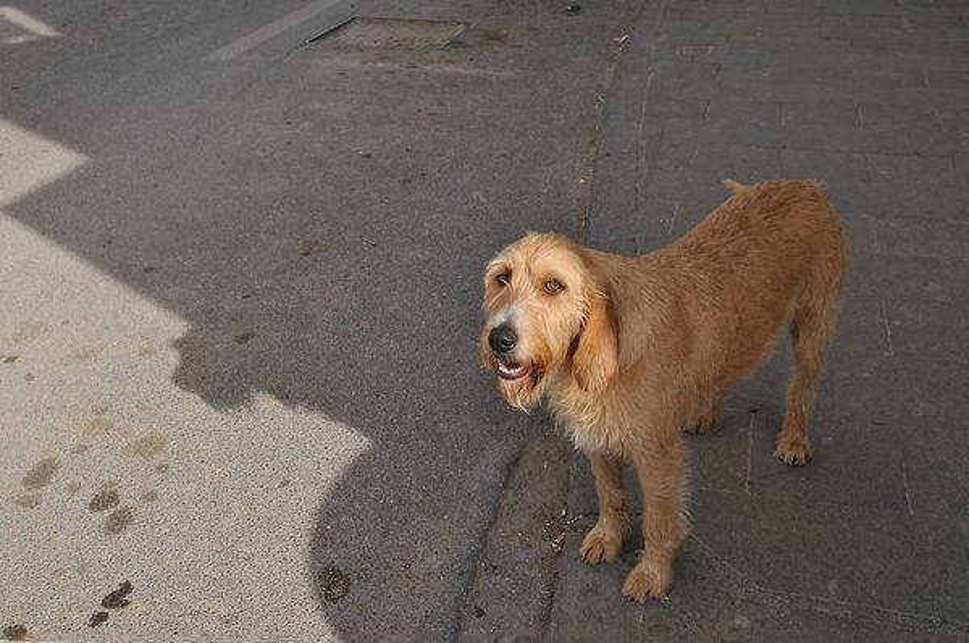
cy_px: 322
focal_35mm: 36
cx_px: 484
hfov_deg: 53.2
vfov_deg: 36.8
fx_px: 967
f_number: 8
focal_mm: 24
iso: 200
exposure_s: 1/250
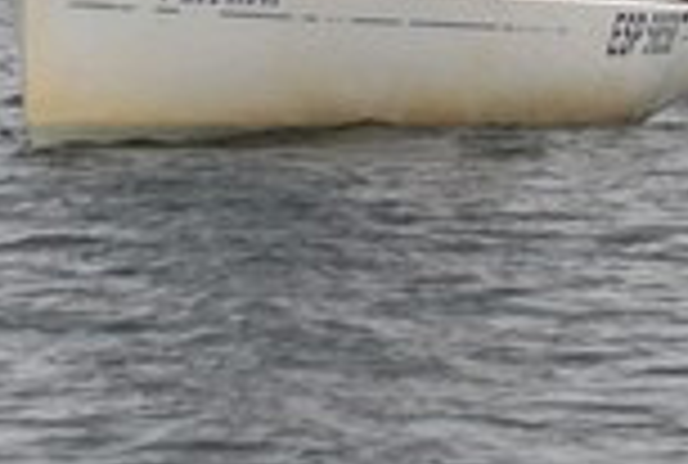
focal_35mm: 552
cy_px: -561
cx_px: 913
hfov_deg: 3.7
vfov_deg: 2.5
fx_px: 10587
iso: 125
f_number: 5.6
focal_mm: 55
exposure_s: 1/125
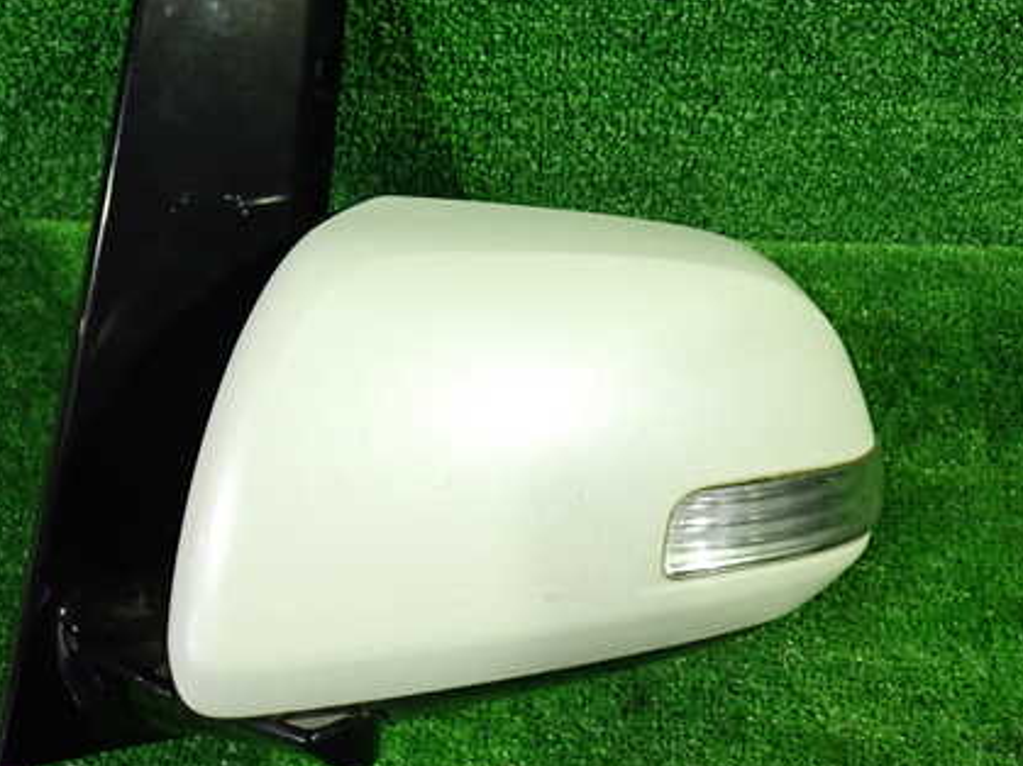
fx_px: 1270
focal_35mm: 43
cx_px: 442
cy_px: 351
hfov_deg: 43.8
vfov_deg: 33.6
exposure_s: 1/30
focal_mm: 5.4
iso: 400
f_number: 2.3
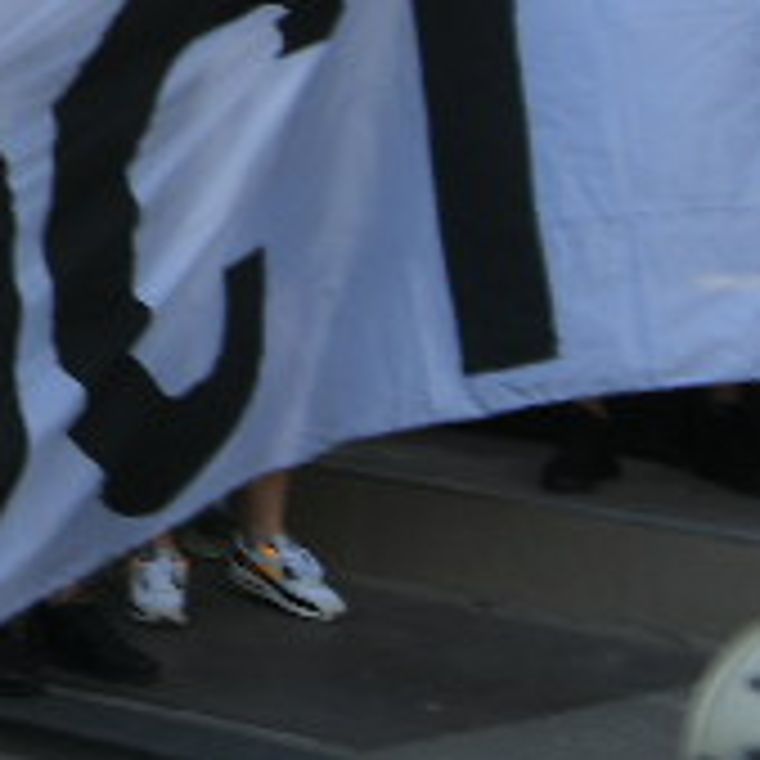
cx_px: -2190
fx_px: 6086
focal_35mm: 245
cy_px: -490
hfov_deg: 6.1
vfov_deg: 7.0
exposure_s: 1/400
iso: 200
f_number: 4
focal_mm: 30
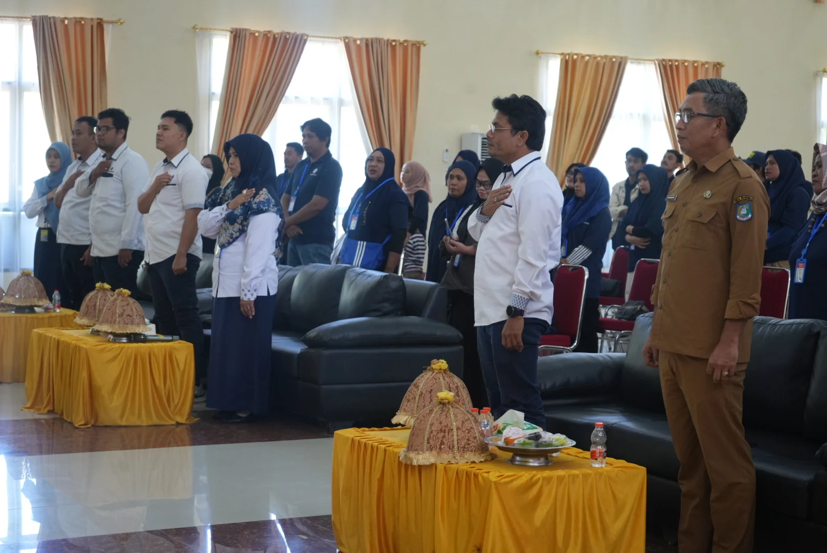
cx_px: 414
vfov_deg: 19.5
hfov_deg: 28.8
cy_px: 276
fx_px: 1609
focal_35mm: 70
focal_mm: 70
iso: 2500
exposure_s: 1/80
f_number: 5.6
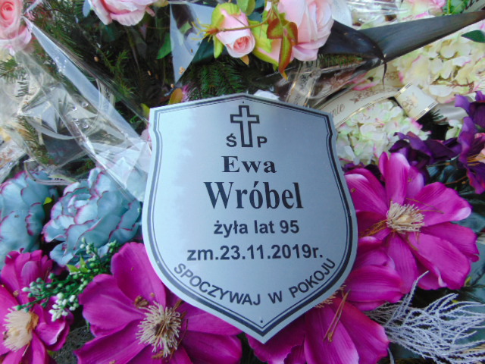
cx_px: 242
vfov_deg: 54.9
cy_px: 182
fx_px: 350
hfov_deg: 69.4
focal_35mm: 25
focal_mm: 4.5
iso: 160
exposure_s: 1/50
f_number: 3
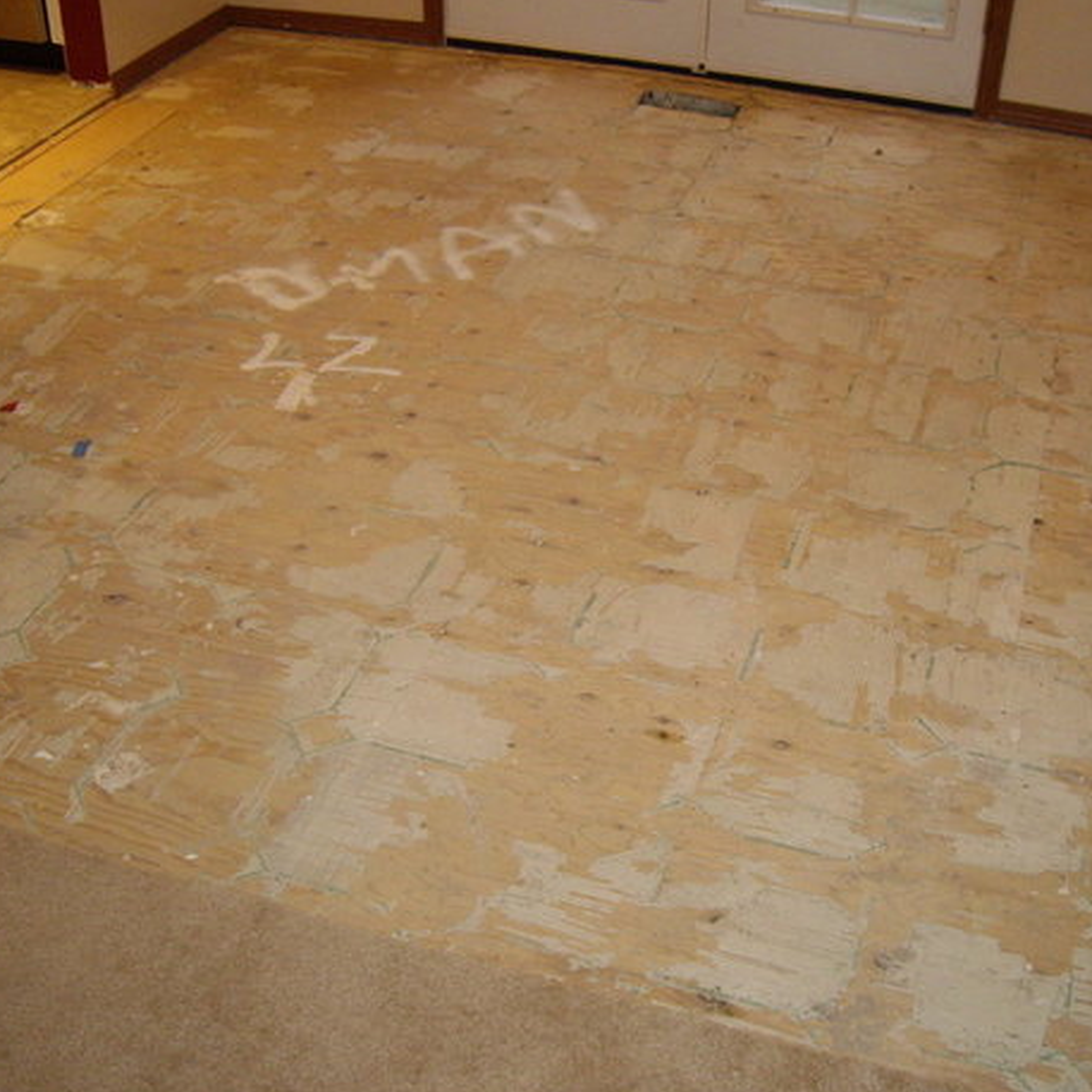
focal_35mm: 47
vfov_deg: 36.1
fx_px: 1677
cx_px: 581
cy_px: 528
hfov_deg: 36.0
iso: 200
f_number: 2.7
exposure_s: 1/40
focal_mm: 6.2
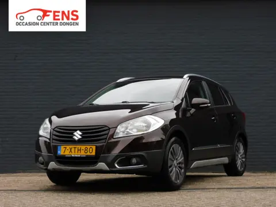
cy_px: 104
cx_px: 138
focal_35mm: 70
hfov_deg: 27.8
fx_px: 558
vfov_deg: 21.0
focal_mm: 12.5
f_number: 4.5
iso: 125
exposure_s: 1/100
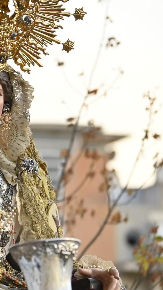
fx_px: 3334
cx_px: -6
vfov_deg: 5.0
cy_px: 136
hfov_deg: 2.8
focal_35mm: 434
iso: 1600
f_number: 5.6
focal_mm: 150
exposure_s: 1/320
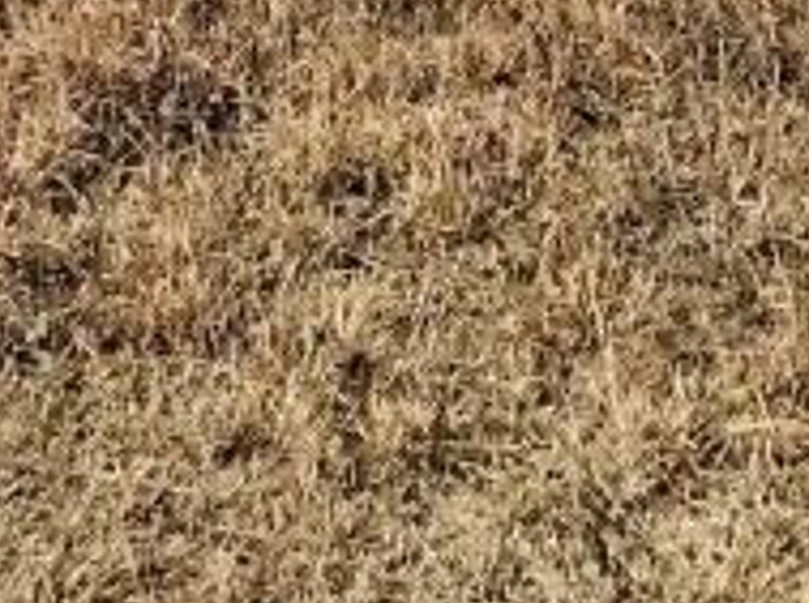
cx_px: 1376
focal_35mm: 198
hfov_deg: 9.6
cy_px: -1163
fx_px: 4619
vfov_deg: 6.8
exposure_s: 1/1880
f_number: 1.8
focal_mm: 3.99
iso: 20
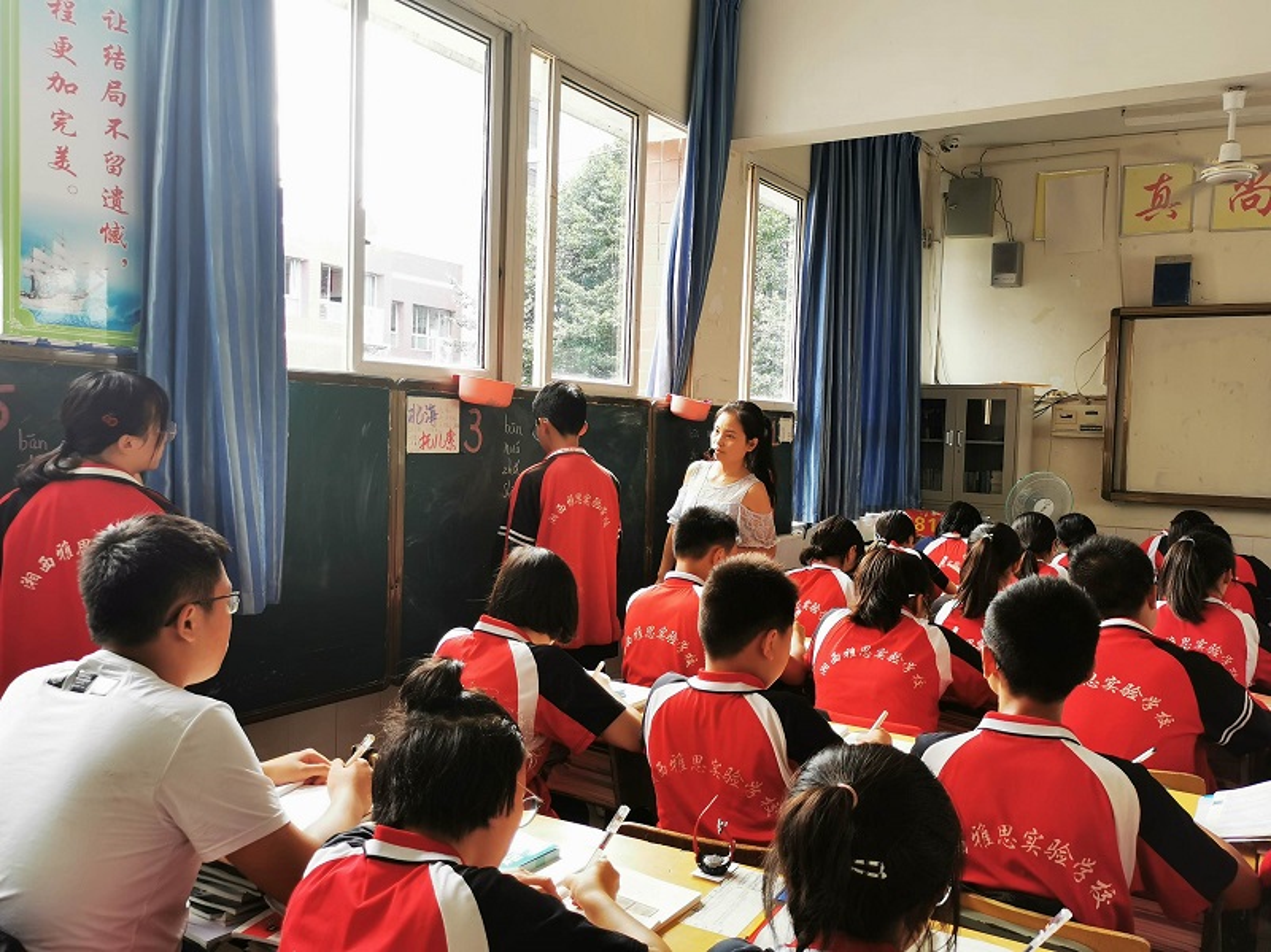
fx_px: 1064
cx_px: 636
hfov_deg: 61.7
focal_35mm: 29
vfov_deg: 48.2
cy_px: 476
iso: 50
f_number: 1.8
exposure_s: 1/100
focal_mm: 5.58
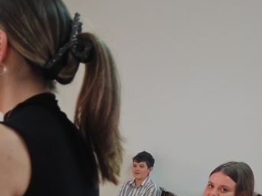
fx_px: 606
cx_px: -100
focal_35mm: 80
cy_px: 257
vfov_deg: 17.3
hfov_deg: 21.5
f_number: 1.6
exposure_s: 1/100
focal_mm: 7.62
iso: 125
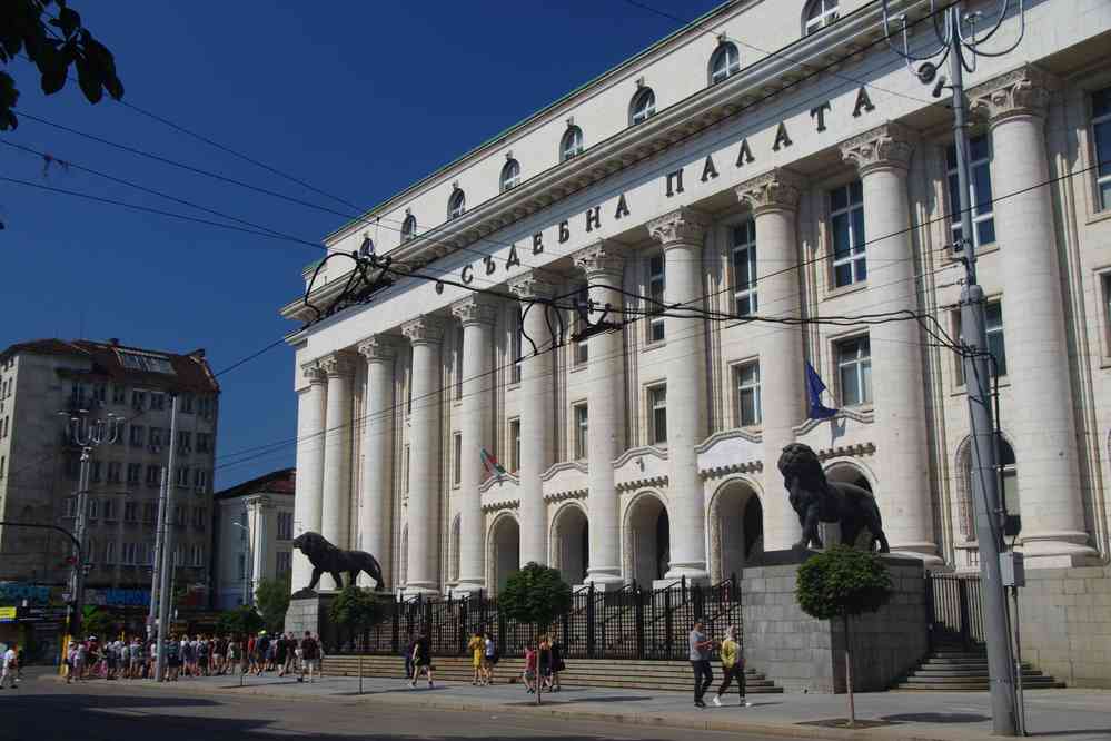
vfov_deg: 33.1
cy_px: 370
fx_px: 1245
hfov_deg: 48.1
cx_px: 556
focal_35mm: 40
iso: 200
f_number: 11
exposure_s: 1/125
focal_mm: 26.9
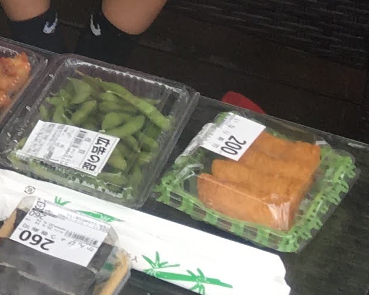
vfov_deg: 8.0
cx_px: -496
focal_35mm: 183
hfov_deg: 9.5
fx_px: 1998
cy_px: -345
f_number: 2.2
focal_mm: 4.15
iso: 25
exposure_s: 1/120
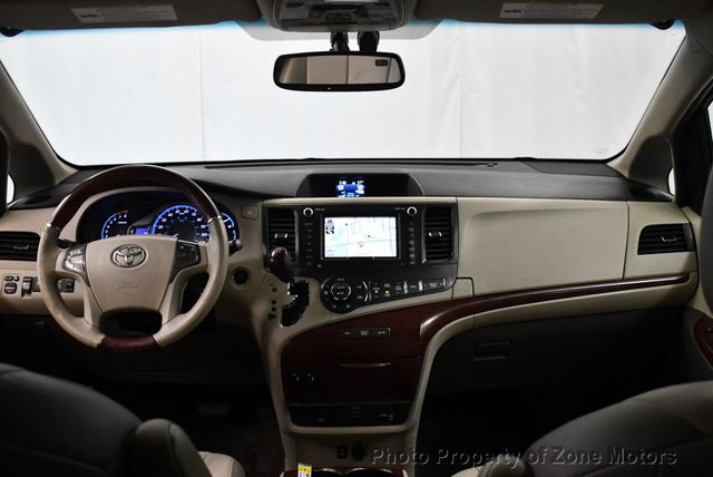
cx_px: 356
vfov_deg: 36.9
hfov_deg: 53.1
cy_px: 238
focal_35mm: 36
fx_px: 714
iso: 1600
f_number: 3.5
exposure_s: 1/125
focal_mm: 18
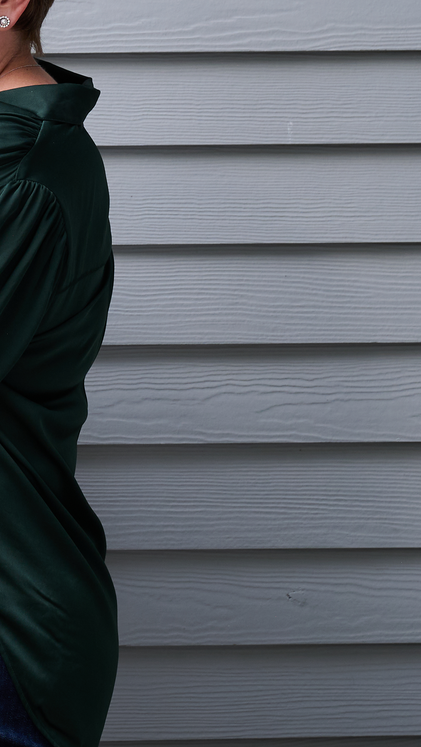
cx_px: -580
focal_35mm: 153
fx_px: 3036
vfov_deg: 13.9
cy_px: 101
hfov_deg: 7.4
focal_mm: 53
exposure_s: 1/160
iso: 180
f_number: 7.1
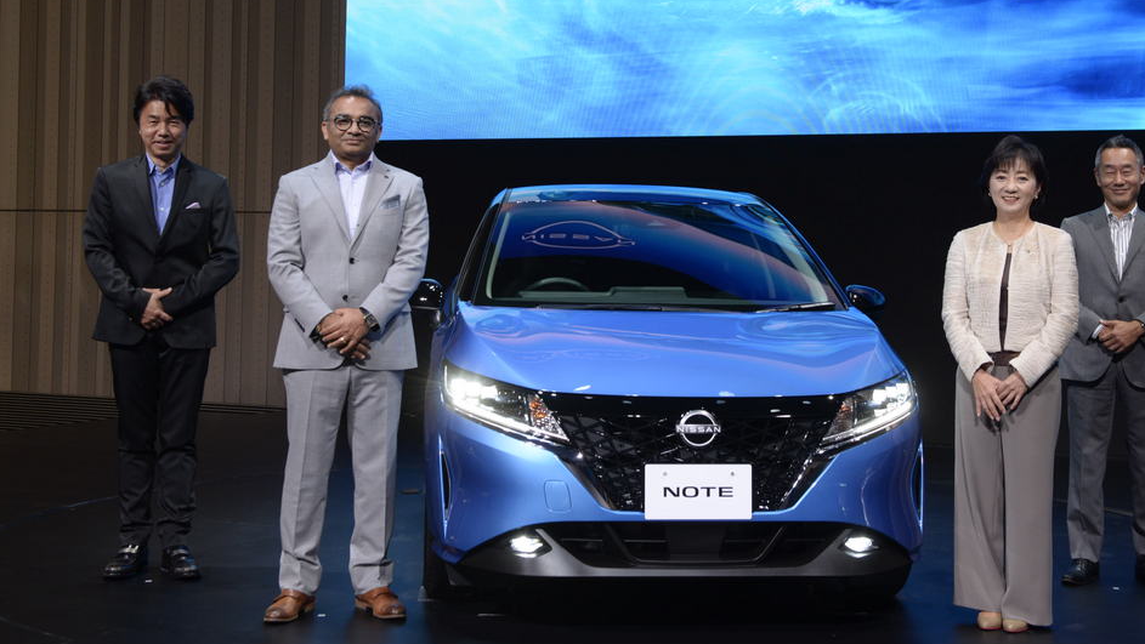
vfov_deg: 21.4
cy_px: 236
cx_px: 641
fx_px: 1701
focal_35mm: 56
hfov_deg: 37.2
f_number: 5.6
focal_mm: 42
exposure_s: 1/60
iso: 800
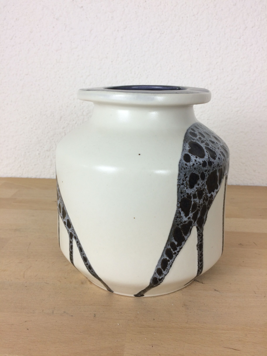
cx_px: 134
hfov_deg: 48.2
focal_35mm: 29
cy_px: 178
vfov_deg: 61.7
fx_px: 298
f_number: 2.2
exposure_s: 1/50
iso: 32
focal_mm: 4.15
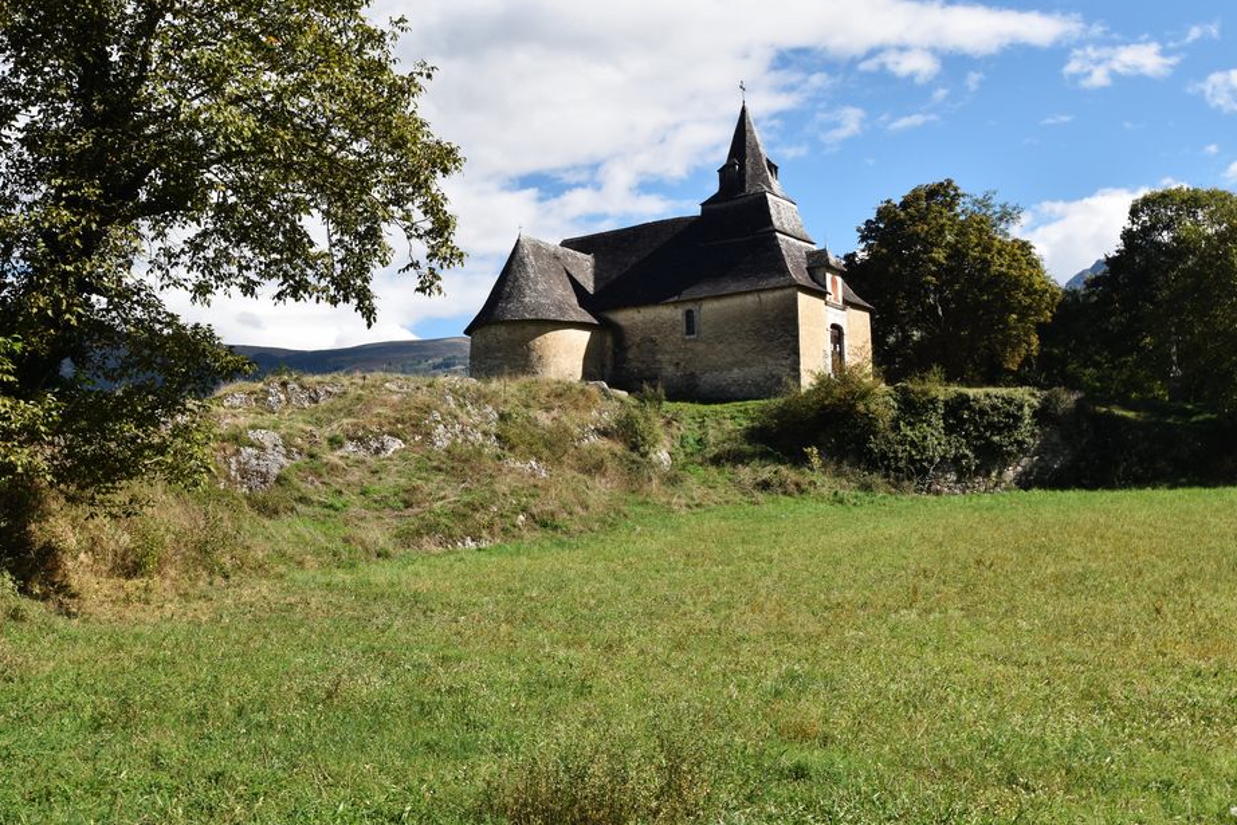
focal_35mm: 41
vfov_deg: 32.6
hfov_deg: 47.4
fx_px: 1409
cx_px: 656
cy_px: 396
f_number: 9
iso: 200
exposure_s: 1/320
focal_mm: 24
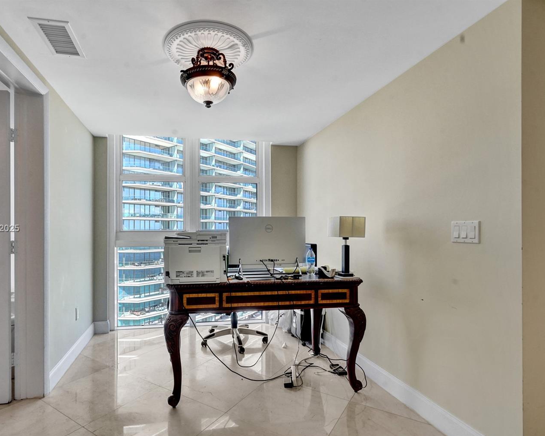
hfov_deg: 82.6
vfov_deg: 70.8
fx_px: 306
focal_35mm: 19
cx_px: 226
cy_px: 229
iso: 2000
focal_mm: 16
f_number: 10
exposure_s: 1/200
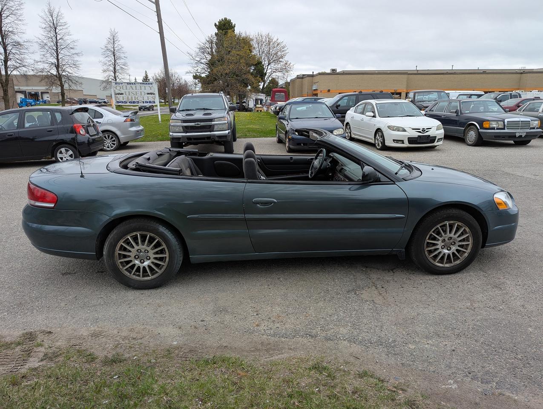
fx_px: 377
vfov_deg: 56.9
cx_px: 272
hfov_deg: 71.5
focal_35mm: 24
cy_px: 204
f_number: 1.85
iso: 46
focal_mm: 6.81
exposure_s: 1/1099
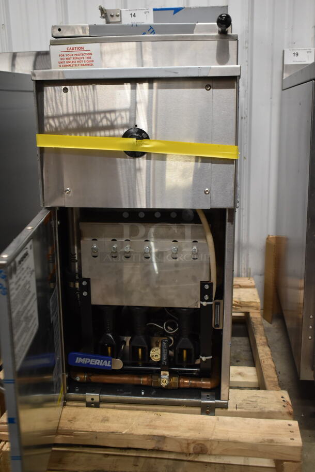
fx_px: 491
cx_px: 158
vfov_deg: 51.3
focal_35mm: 38
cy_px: 236
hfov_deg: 35.5
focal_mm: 25
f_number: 4
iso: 1000
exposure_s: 1/40
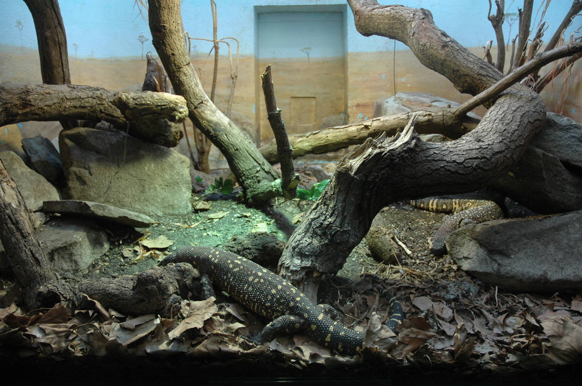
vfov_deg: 39.9
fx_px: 533
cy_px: 193
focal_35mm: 33
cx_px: 291
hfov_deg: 57.3
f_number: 3.8
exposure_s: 1/40
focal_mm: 22
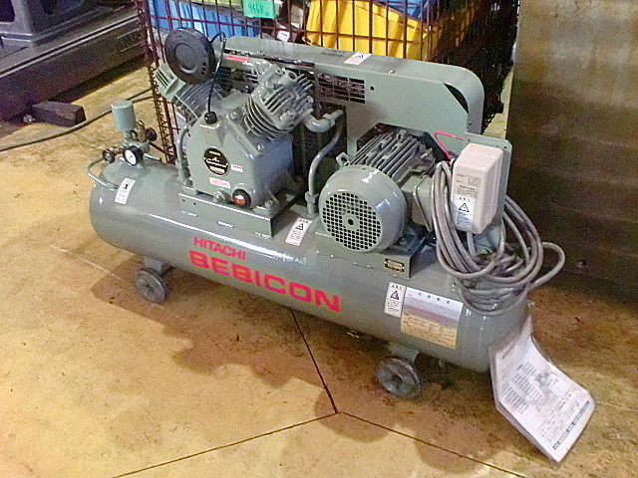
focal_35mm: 35
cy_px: 239
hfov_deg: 52.6
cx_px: 319
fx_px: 645
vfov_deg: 40.7
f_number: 3.1
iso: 1600
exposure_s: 1/50
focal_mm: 6.3
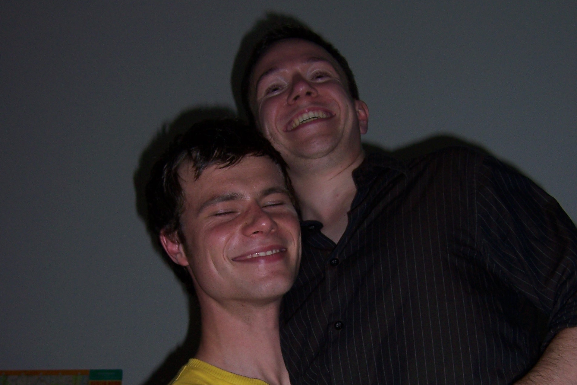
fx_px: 897
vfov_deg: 23.5
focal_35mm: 56
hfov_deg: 35.6
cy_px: 346
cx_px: 287
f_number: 3.4
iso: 80
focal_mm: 6.7
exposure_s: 1/60
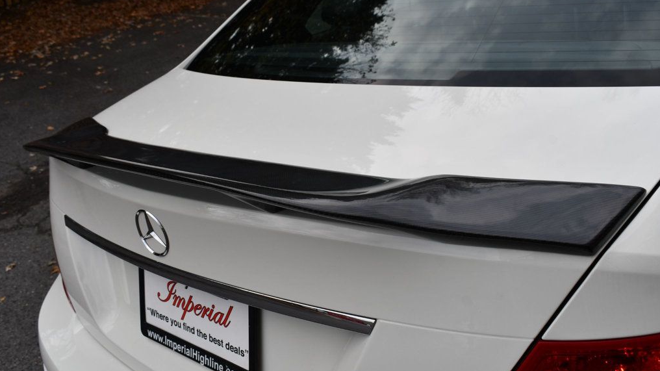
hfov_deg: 52.8
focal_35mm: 38
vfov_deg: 31.2
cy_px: 196
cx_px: 331
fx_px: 665
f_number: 8
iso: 200
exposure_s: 1/250
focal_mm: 24
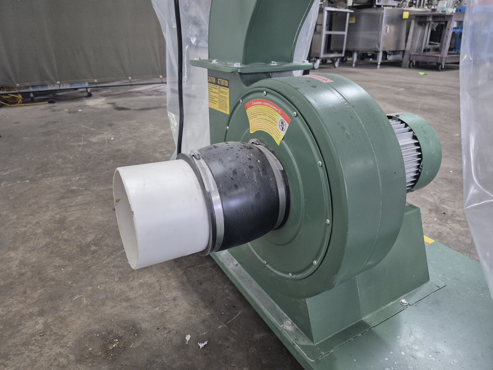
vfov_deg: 58.9
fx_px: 328
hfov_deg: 73.9
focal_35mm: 23
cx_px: 246
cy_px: 185
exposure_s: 1/120
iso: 500
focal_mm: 5.4
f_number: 1.8
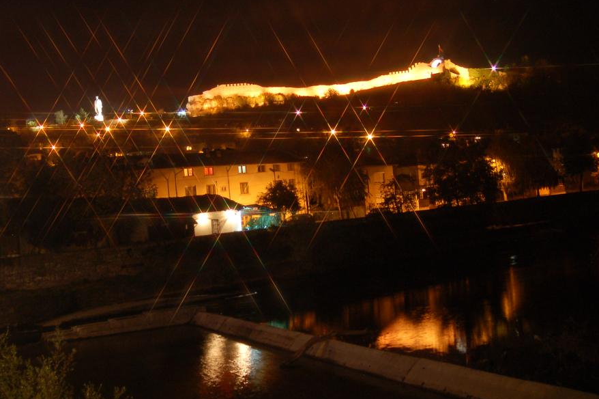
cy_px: 186
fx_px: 815
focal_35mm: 49
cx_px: 306
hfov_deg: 40.4
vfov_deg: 27.5
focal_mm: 28
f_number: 4
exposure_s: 1/1.3
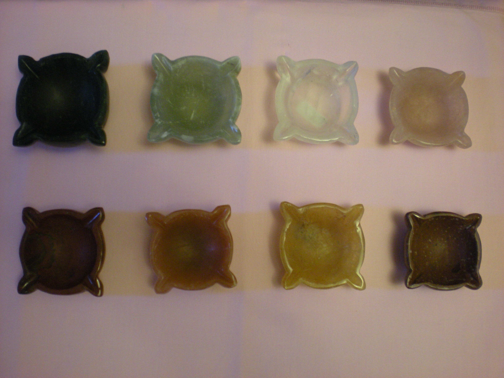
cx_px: 252
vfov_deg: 37.7
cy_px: 189
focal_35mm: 38
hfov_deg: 49.0
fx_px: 553
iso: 268
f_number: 3.1
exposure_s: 1/8
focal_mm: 6.3
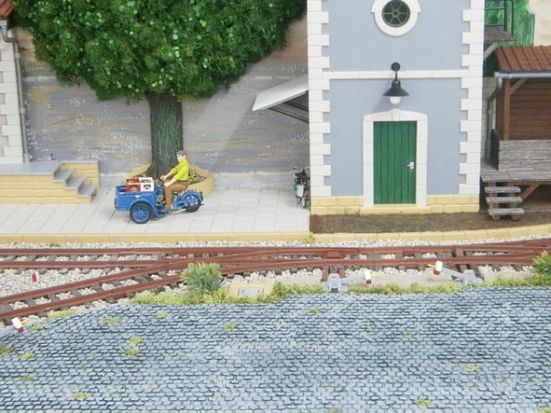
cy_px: 179
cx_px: 325
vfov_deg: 22.6
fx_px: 1034
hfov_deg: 29.8
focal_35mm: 65
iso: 125
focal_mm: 6.4
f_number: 3.1
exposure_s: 1/4
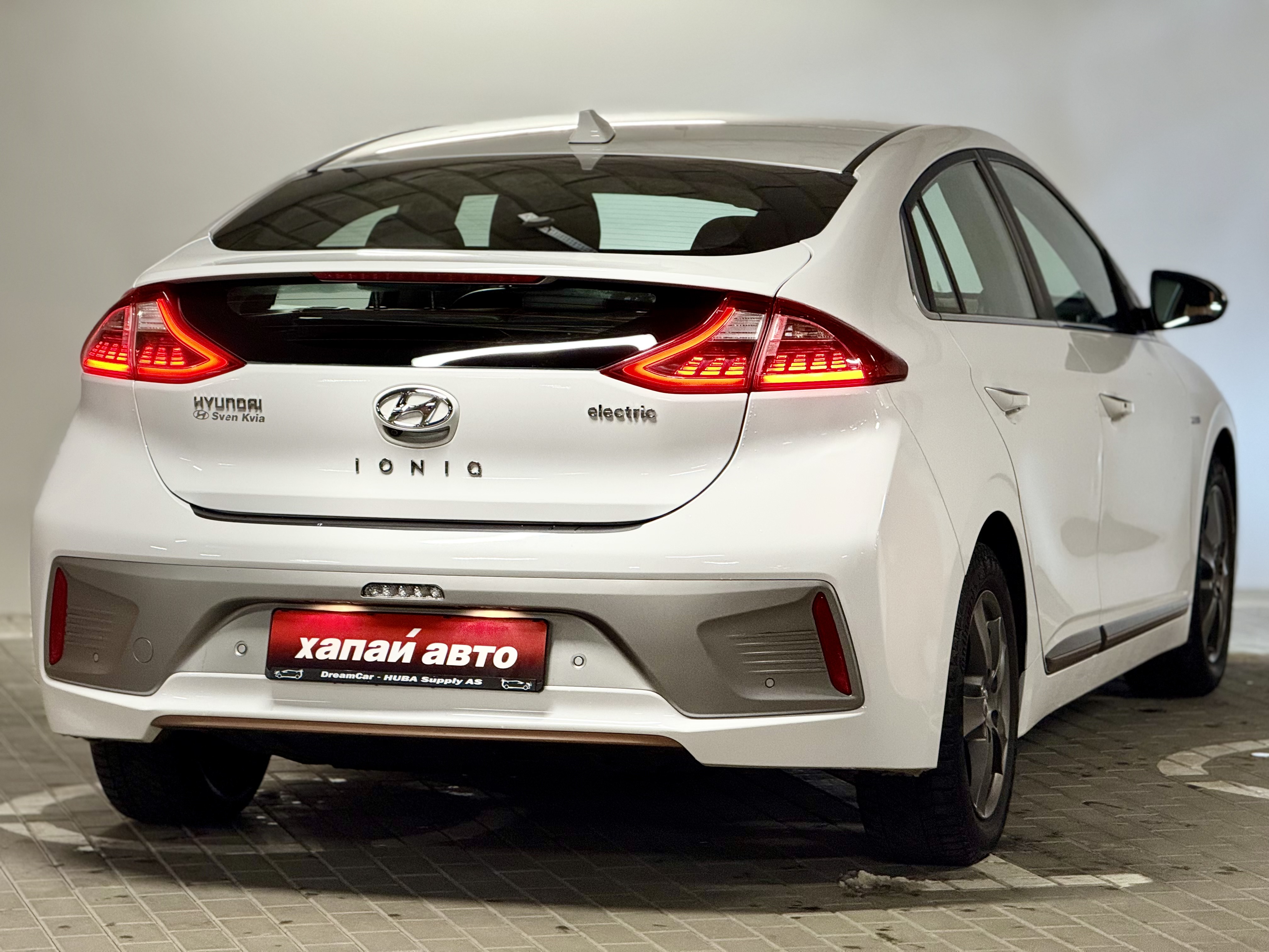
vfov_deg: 12.3
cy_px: 476
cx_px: 634
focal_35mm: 120
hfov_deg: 16.4
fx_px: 4399
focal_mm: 15.66
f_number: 2.8
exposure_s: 1/50
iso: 160
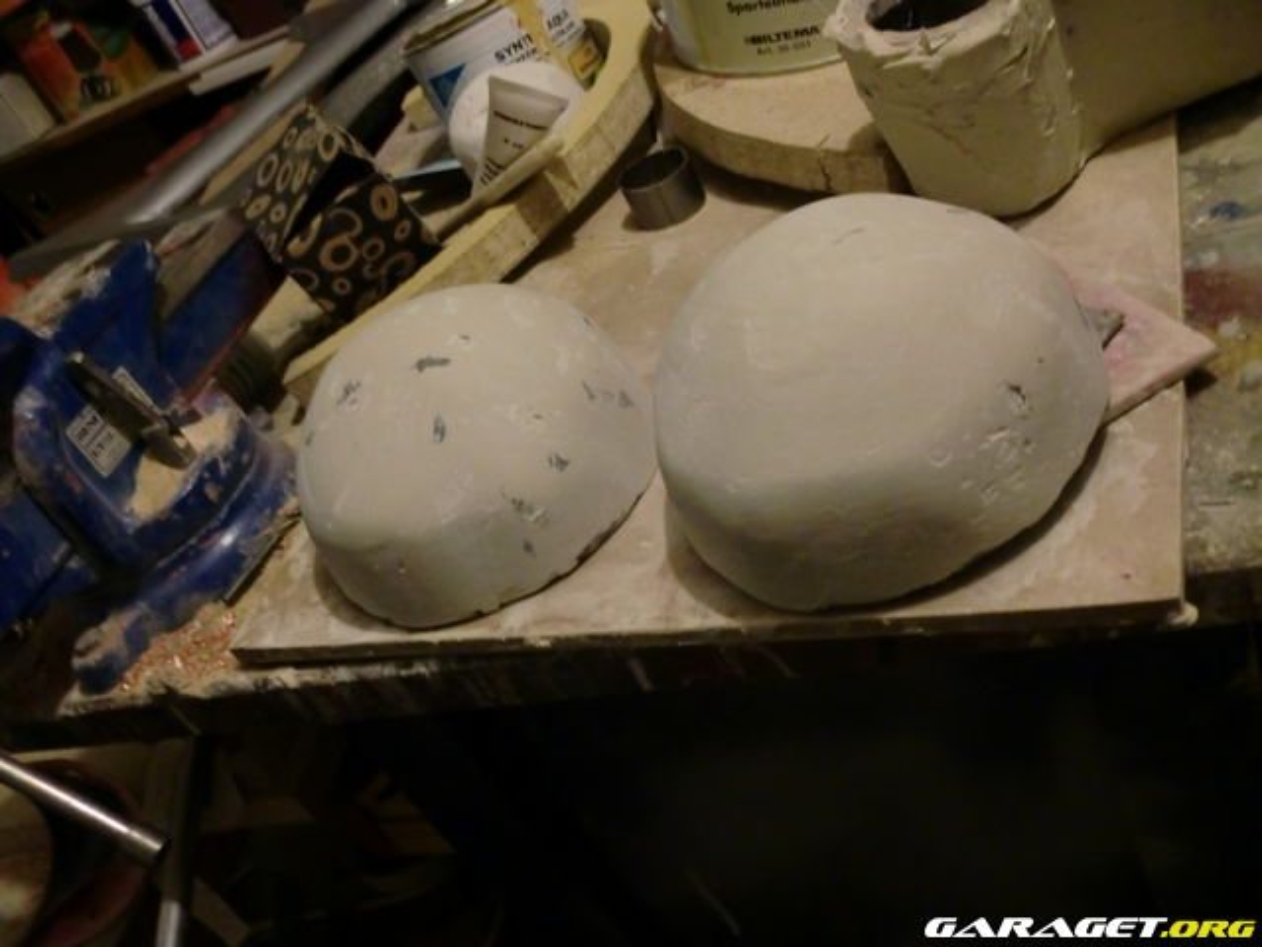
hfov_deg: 52.6
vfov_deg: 40.7
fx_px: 1276
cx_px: 631
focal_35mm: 35
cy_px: 474
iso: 400
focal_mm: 6.3
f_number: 3.1
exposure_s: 1/10
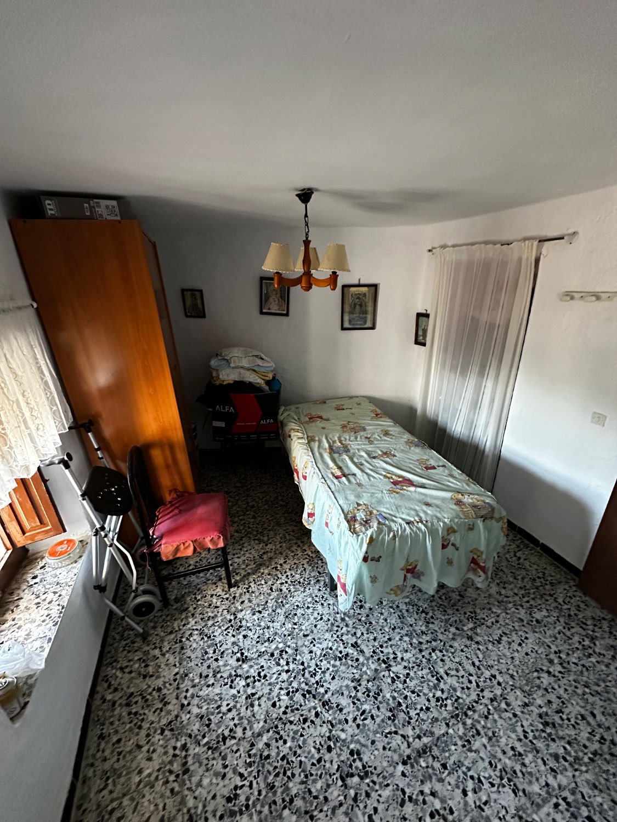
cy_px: 411
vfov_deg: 102.1
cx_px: 308
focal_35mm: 14
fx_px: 333
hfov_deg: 85.7
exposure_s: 1/60
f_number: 2.2
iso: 640
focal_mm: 2.22
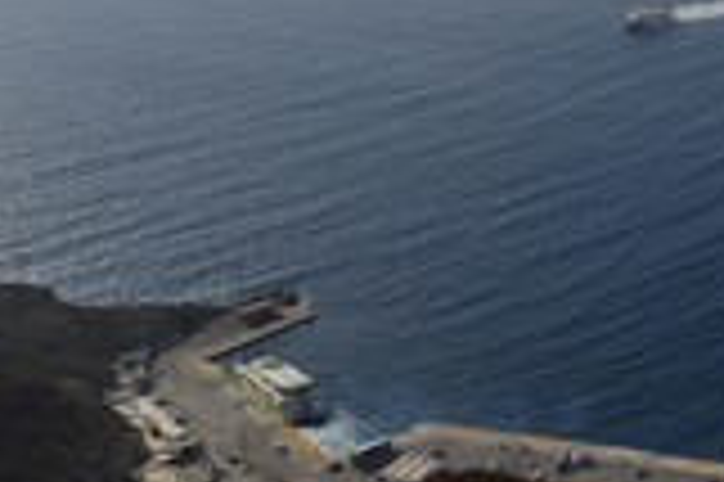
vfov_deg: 19.5
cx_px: 942
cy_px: 32
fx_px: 1366
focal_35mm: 68
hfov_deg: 25.5
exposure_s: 1/320
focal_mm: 26
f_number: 18
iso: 200
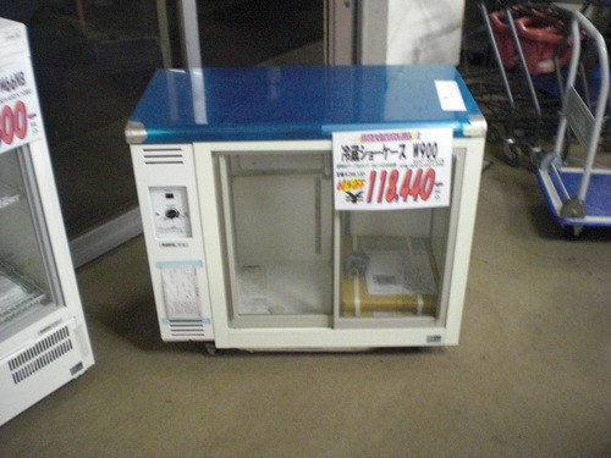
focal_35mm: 38
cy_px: 229
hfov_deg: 49.0
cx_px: 306
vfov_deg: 37.7
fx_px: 671
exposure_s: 1/20
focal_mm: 6.3
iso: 800
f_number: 3.1
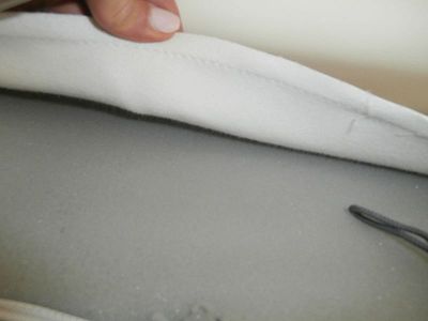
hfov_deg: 71.6
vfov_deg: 56.8
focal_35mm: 24
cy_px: 160
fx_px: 297
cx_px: 214
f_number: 3
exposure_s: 1/30
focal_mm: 4.2
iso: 200
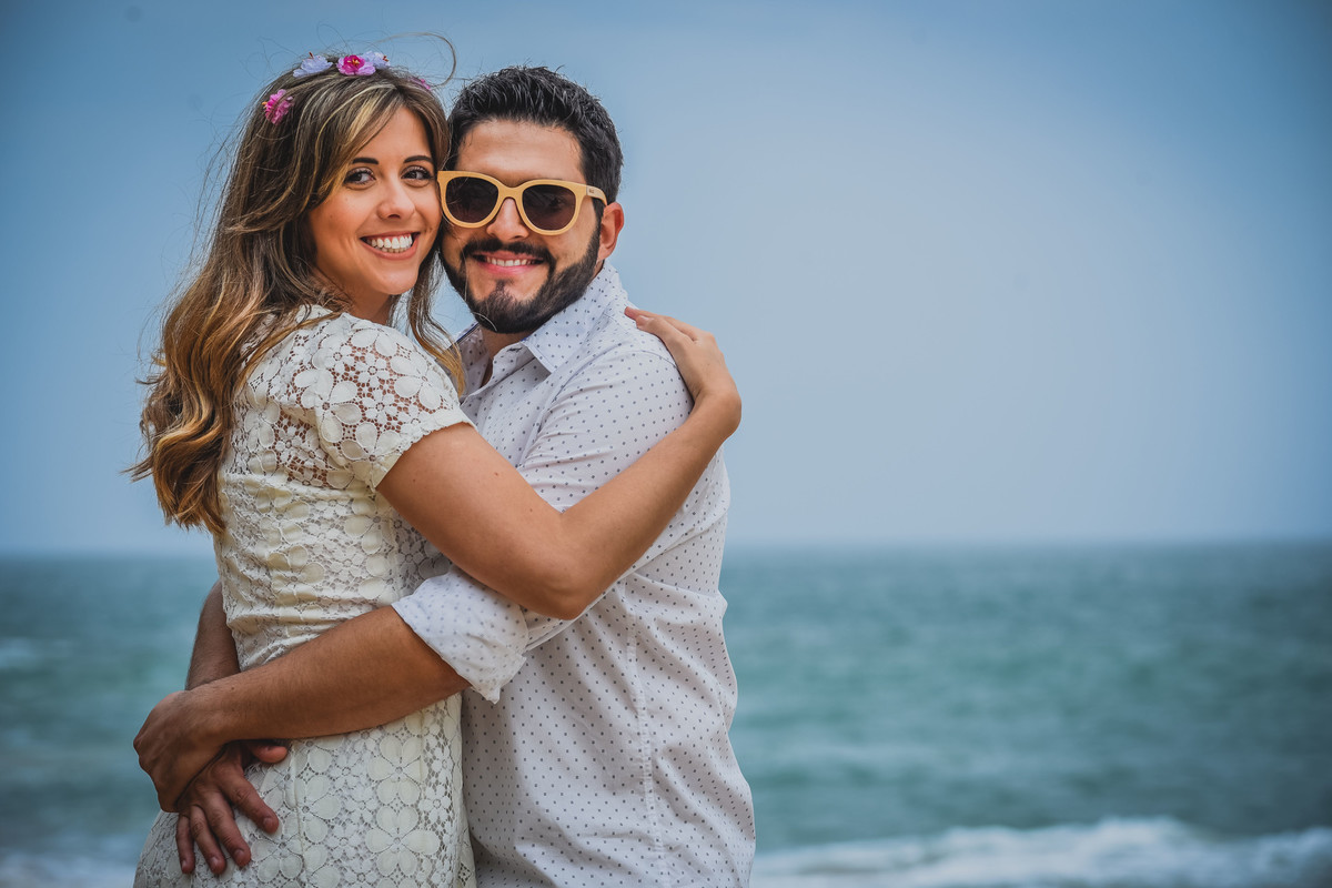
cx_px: 666
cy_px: 444
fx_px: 4625
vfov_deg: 11.0
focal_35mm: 125
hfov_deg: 16.4
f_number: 7.1
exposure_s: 1/200
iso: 100
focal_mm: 125
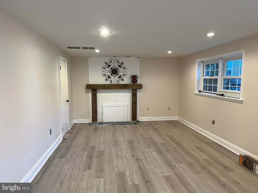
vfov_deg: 53.1
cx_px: 129
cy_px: 96
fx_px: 194
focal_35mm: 26
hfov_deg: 67.3
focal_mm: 5.7
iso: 125
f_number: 1.5
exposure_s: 1/60
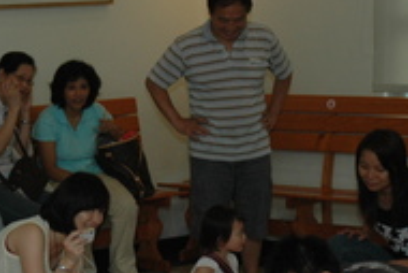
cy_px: 233
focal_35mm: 147
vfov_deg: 9.3
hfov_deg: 13.6
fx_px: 1662
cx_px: -86
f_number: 4
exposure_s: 1/250
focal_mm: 31
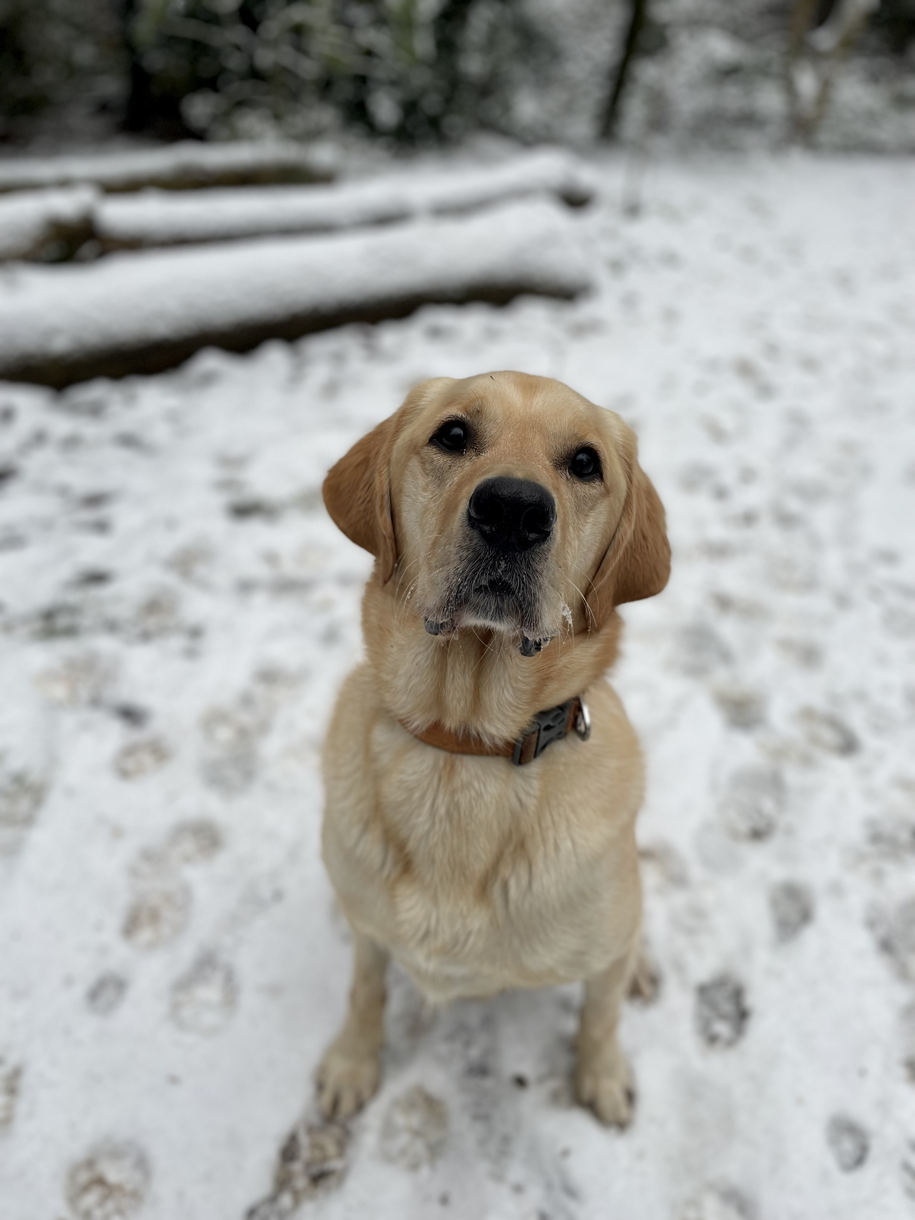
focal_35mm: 26
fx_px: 916
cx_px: 458
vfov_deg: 67.3
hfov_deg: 53.1
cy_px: 610
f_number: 1.6
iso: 32
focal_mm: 4.2
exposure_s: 1/121
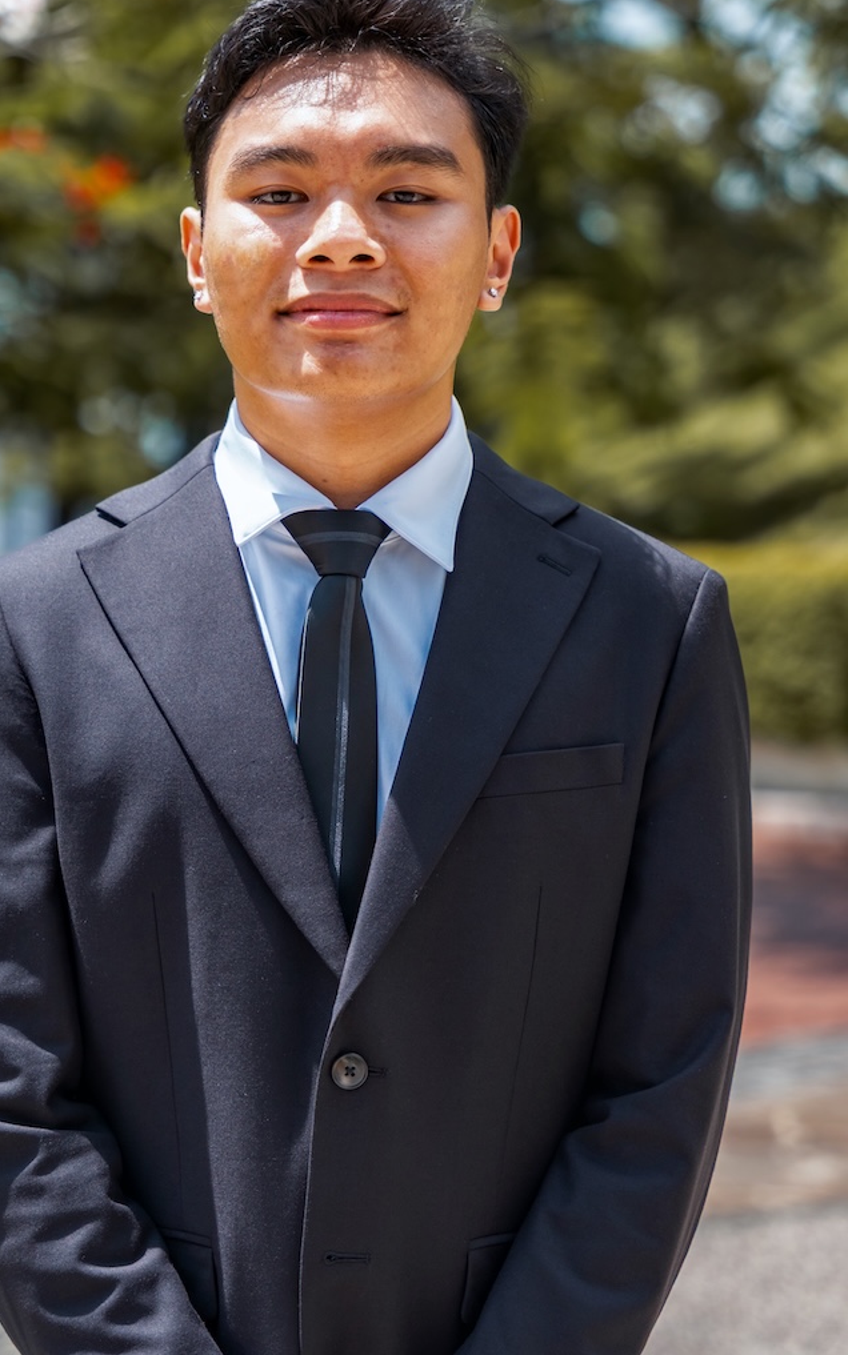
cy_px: 771
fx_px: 3655
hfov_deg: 13.2
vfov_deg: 21.0
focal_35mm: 99
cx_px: 302
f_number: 2.8
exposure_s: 1/2500
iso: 320
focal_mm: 67.6
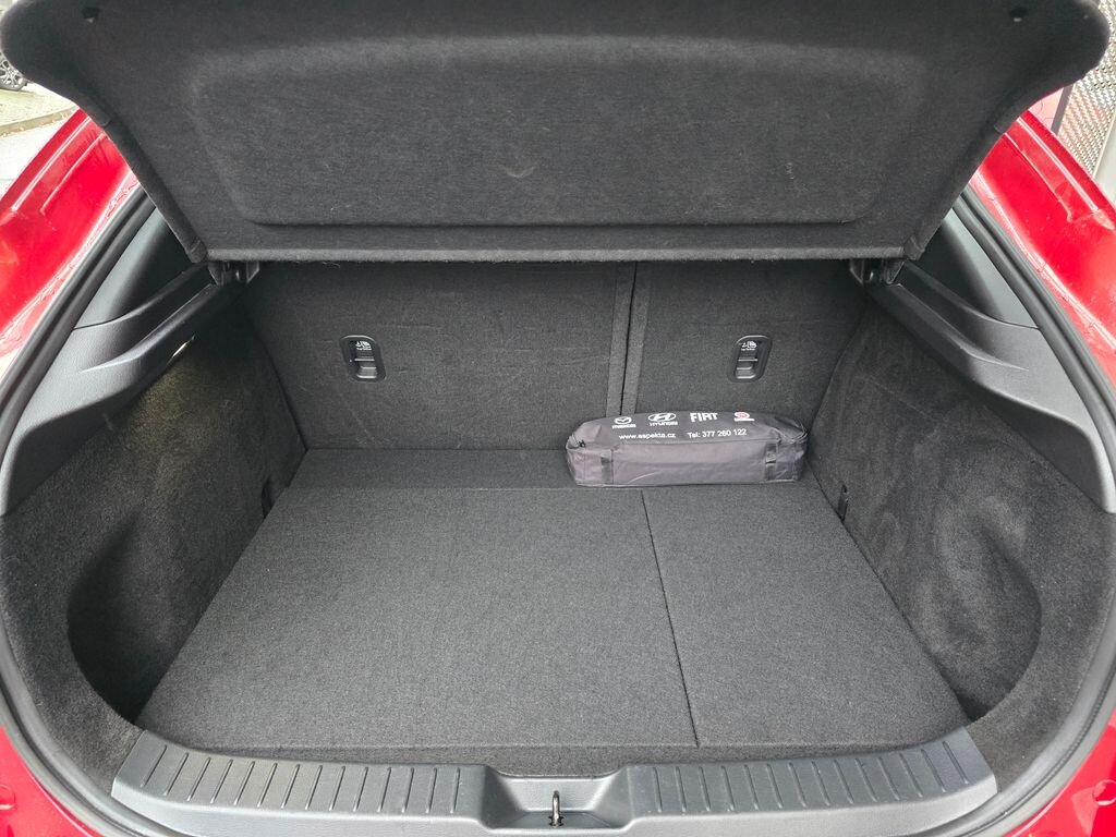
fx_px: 742
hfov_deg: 73.9
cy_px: 418
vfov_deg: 58.9
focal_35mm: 23
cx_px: 558
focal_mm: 6.3
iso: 1250
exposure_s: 1/100
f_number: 1.7
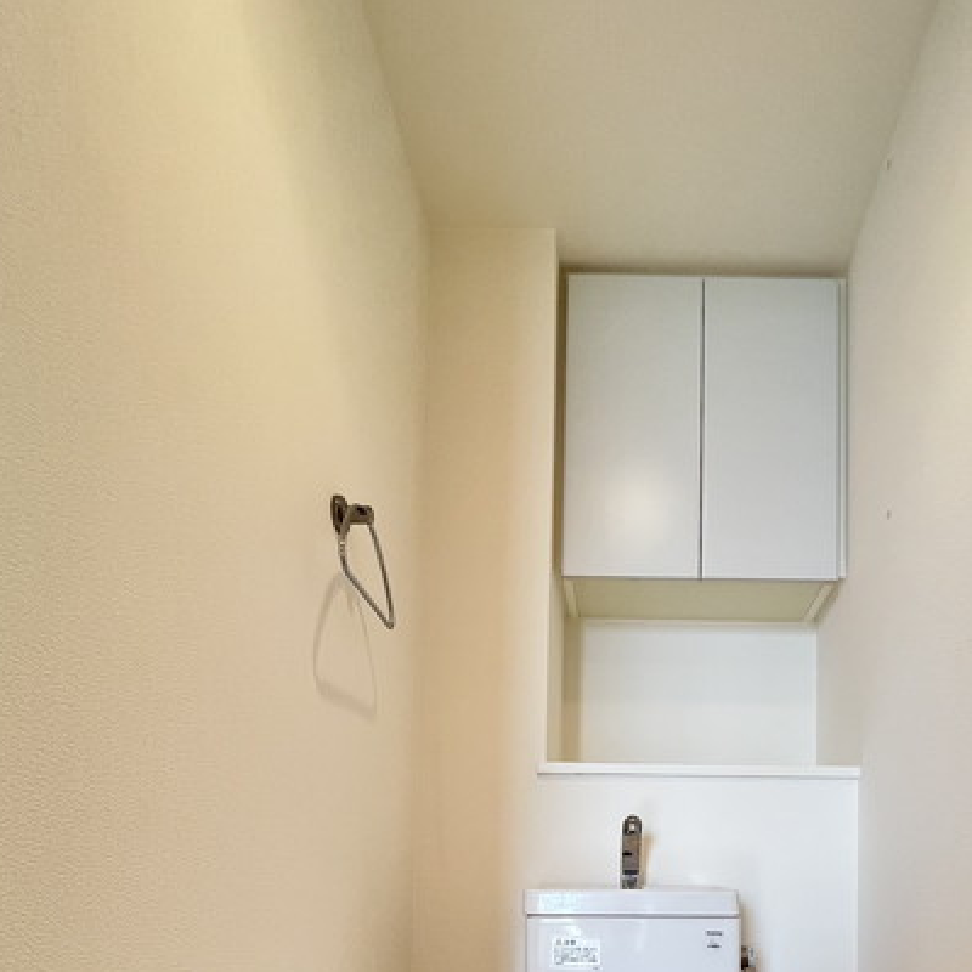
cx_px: 634
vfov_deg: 57.0
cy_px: 889
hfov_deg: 65.8
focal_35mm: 23
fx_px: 731
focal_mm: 1.57
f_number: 1.8
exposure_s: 1/100
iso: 200
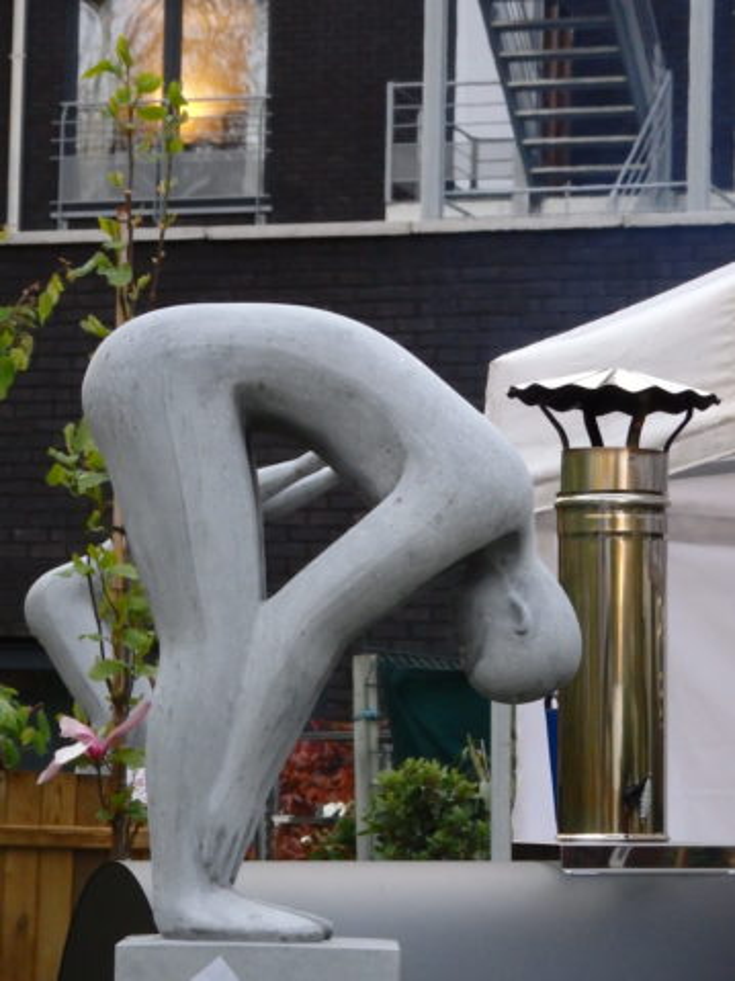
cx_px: 368
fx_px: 3625
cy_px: 490
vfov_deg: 15.4
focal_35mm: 128
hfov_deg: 11.6
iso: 1250
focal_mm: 22.9
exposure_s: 1/60
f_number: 5.3
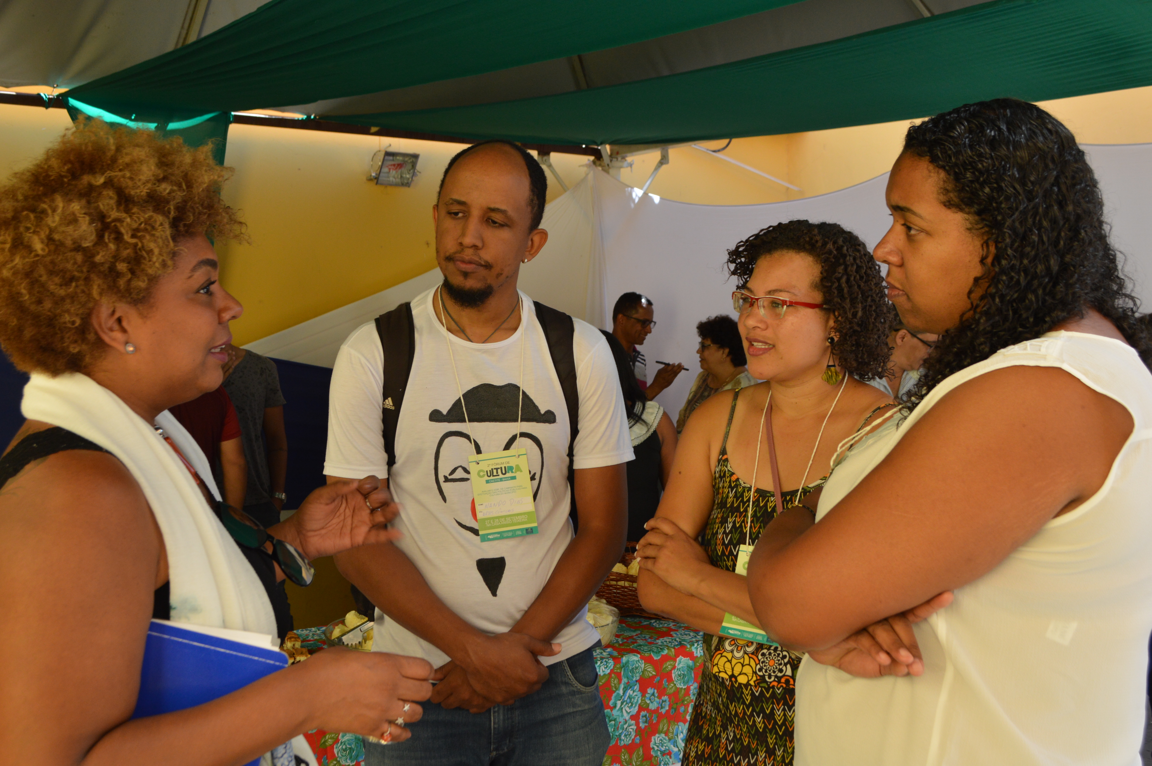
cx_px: 576
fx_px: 1247
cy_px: 383
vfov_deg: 34.1
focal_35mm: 39
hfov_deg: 49.6
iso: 400
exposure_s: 1/125
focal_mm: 26
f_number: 5.6
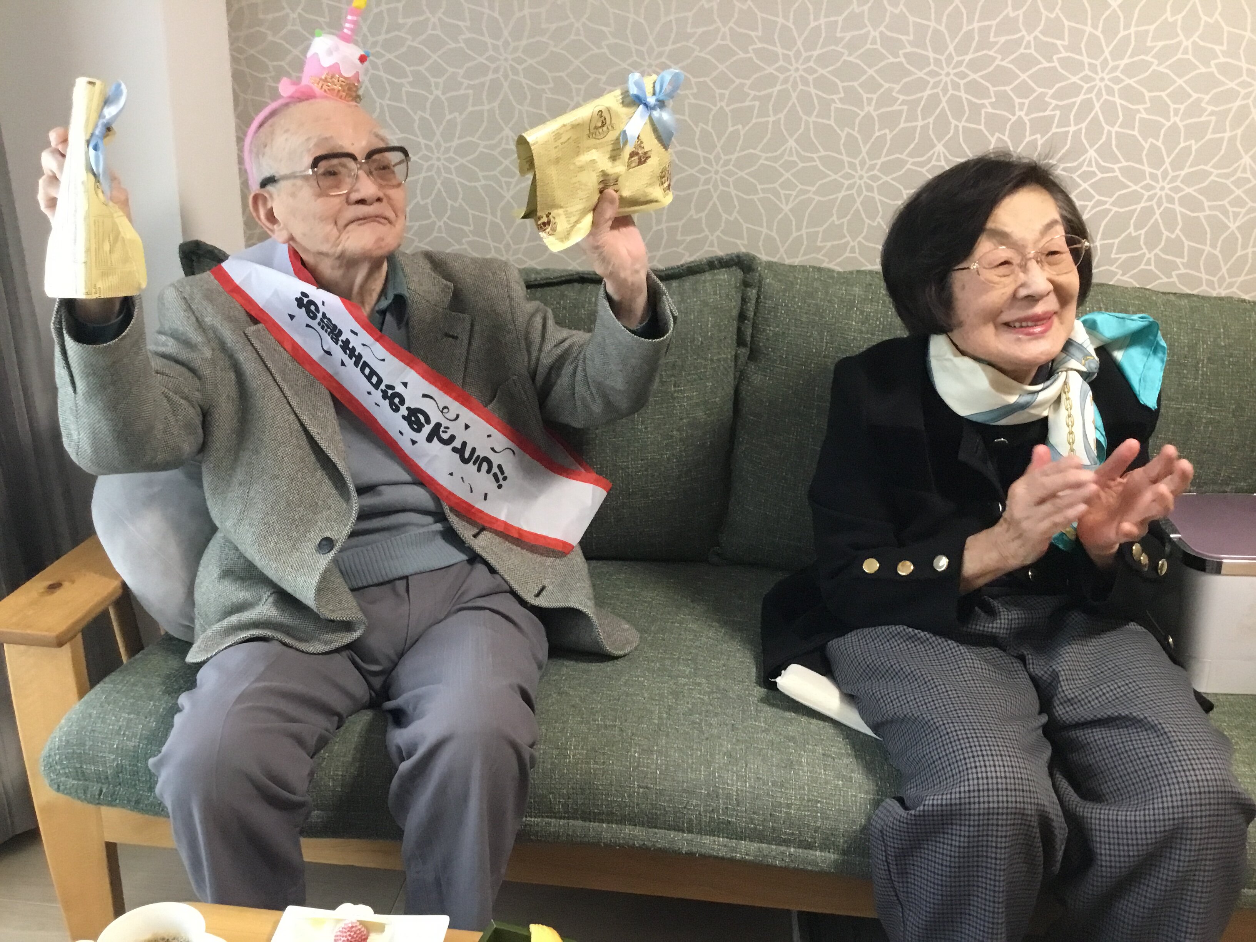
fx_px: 1125
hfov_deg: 58.4
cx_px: 628
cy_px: 471
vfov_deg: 45.4
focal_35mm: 31
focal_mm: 3.3
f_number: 2.4
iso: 200
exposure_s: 1/30
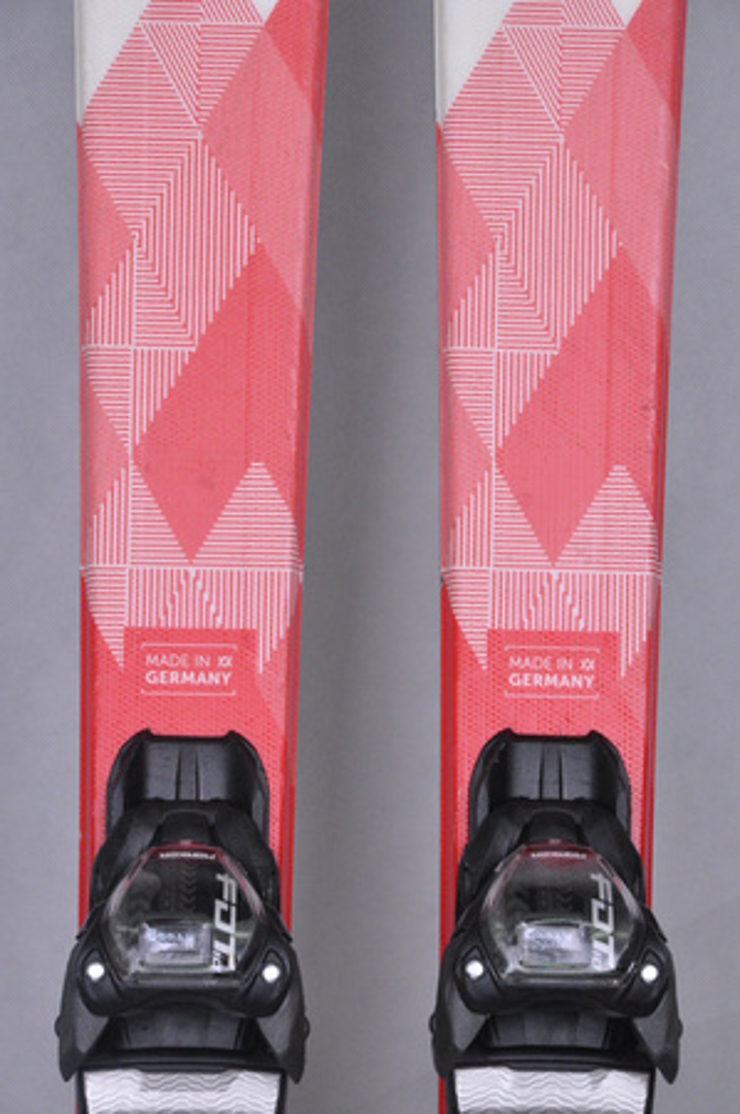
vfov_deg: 13.1
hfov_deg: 8.7
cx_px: 370
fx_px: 4867
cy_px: 557
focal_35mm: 158
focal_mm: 105
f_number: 9.5
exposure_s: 1/125
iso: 3200
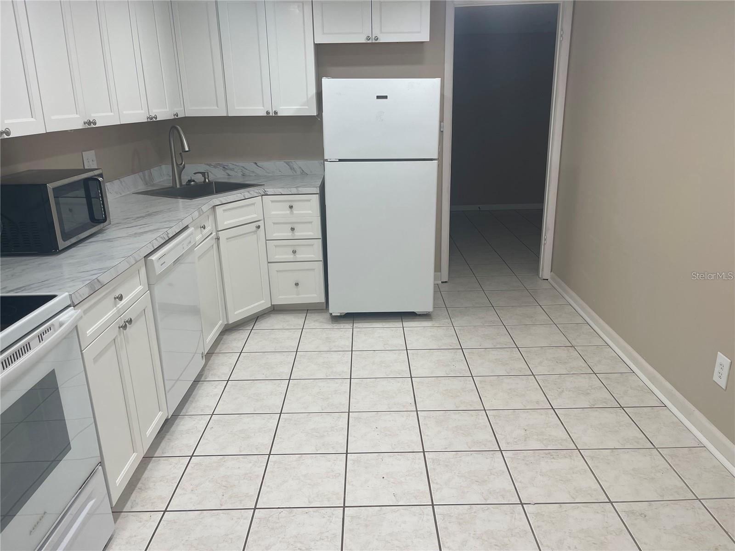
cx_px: 368
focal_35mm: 26
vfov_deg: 53.1
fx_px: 552
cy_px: 276
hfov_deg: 67.3
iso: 40
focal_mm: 5.1
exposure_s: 1/120
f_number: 1.6
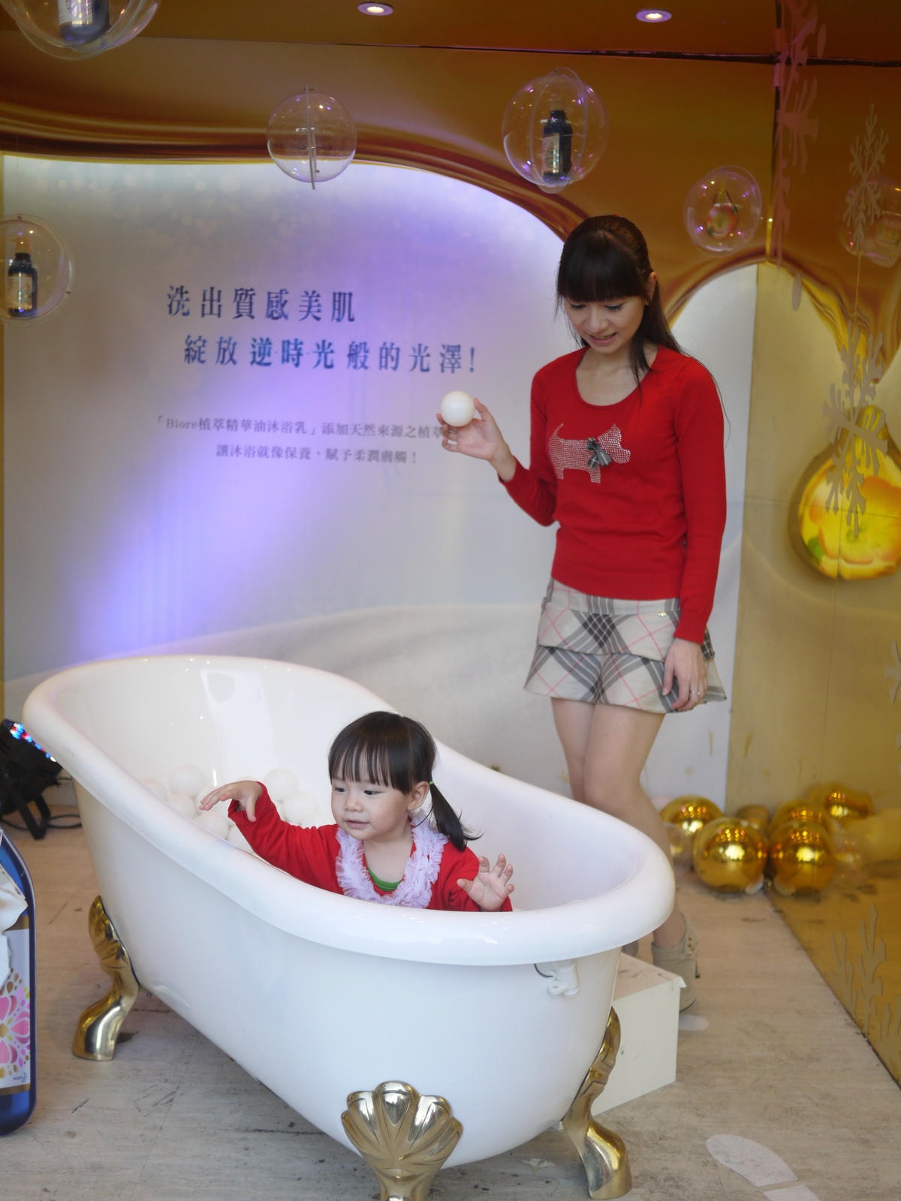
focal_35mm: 40
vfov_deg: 46.8
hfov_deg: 36.0
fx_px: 1388
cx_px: 450
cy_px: 600
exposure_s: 1/800
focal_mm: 20
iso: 160
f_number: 1.8
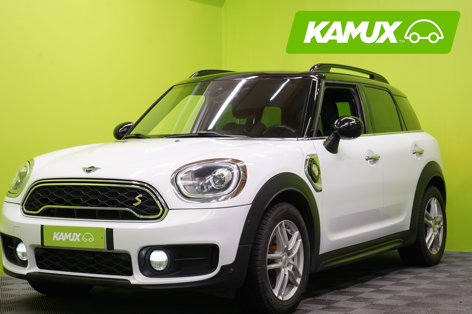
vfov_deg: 19.5
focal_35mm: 70
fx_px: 918
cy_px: 161
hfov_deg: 28.8
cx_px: 223
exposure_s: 1/25
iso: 400
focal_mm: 66
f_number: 5.6
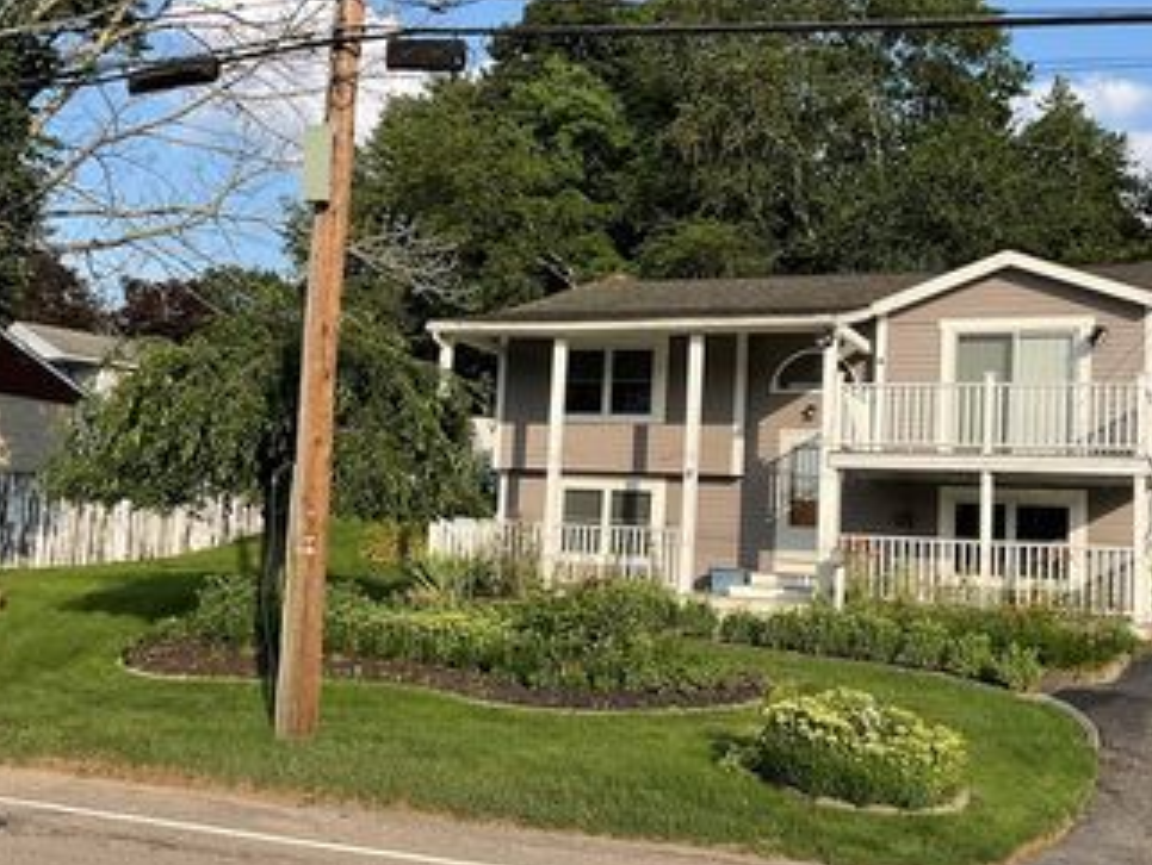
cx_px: 562
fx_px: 1499
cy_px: 416
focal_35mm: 45
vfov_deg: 32.2
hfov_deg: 42.0
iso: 16
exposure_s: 1/1076
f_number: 1.8
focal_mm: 3
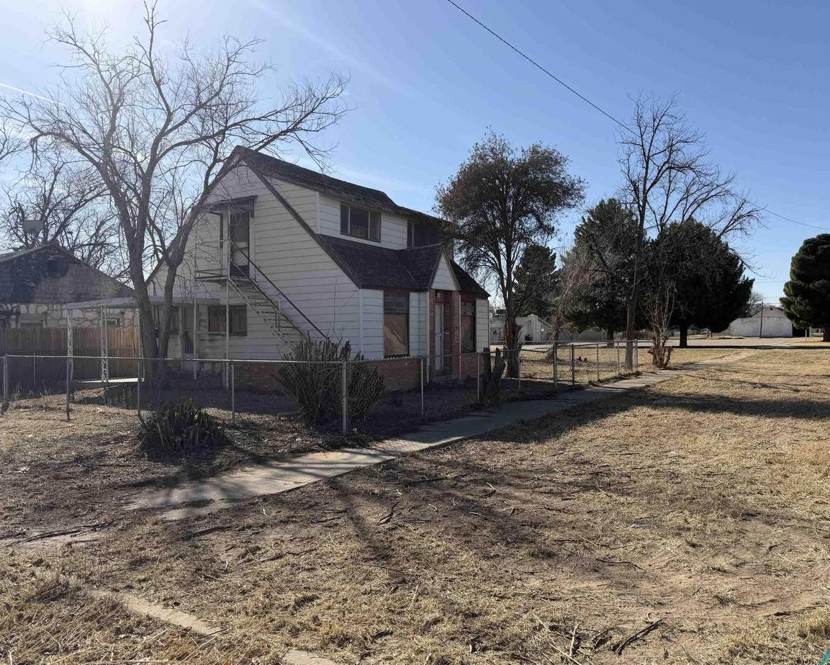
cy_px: 329
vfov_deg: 55.0
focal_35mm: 26
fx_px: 639
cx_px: 453
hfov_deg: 65.9
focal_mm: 6.76
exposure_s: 1/5319
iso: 80
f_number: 1.78
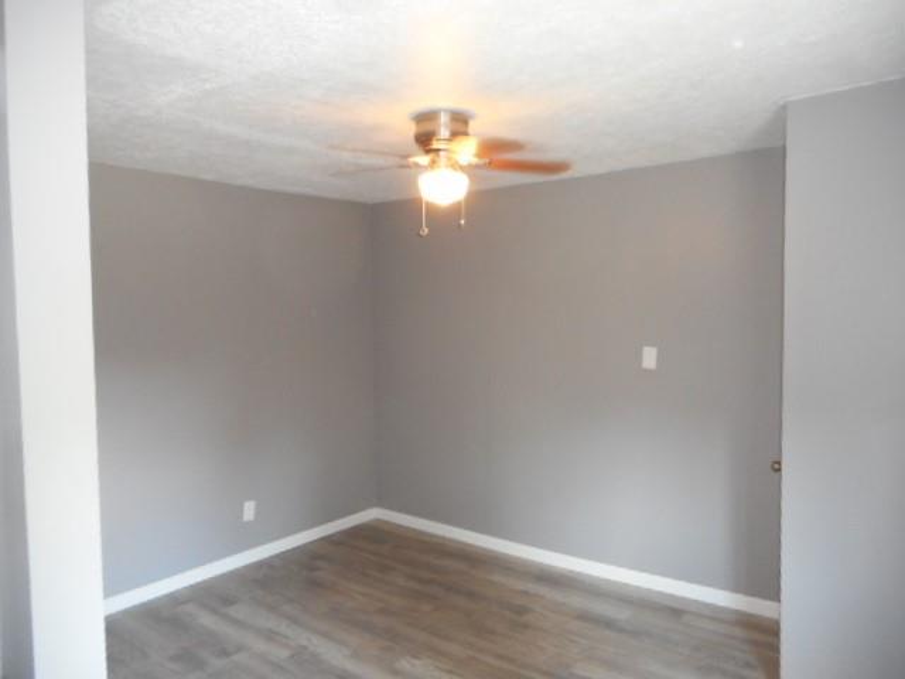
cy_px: 340
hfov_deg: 69.4
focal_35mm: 25
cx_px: 452
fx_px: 654
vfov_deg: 54.9
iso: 360
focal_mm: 4.5
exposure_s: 1/25
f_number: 3.7
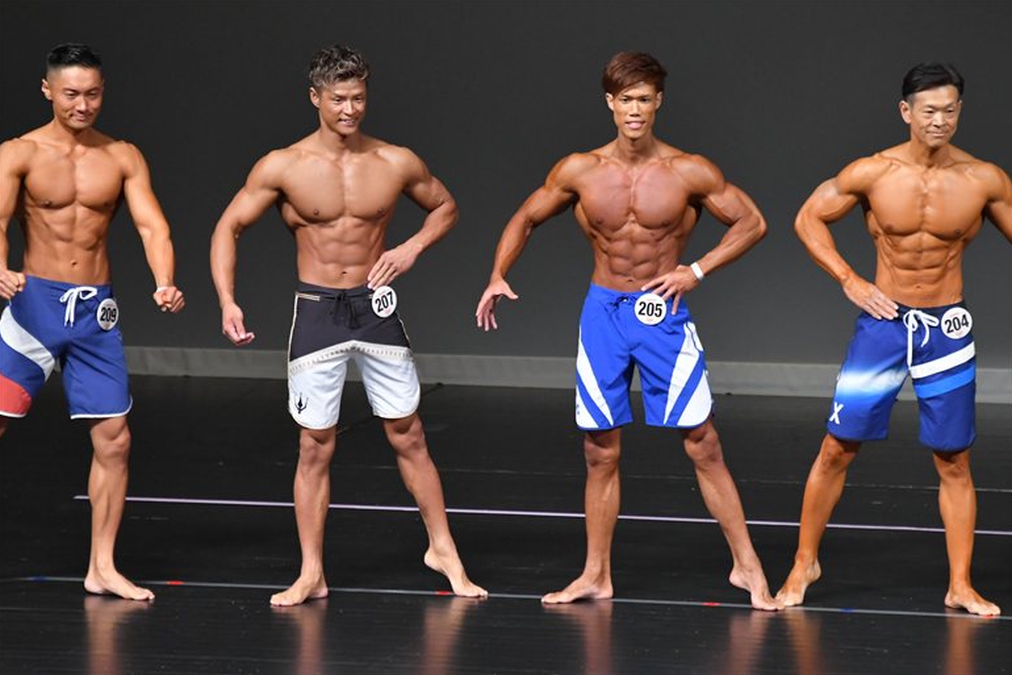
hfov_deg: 6.5
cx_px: 507
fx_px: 8909
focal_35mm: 317
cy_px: 337
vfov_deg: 4.3
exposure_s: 1/400
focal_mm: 210
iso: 4000
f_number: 5.6
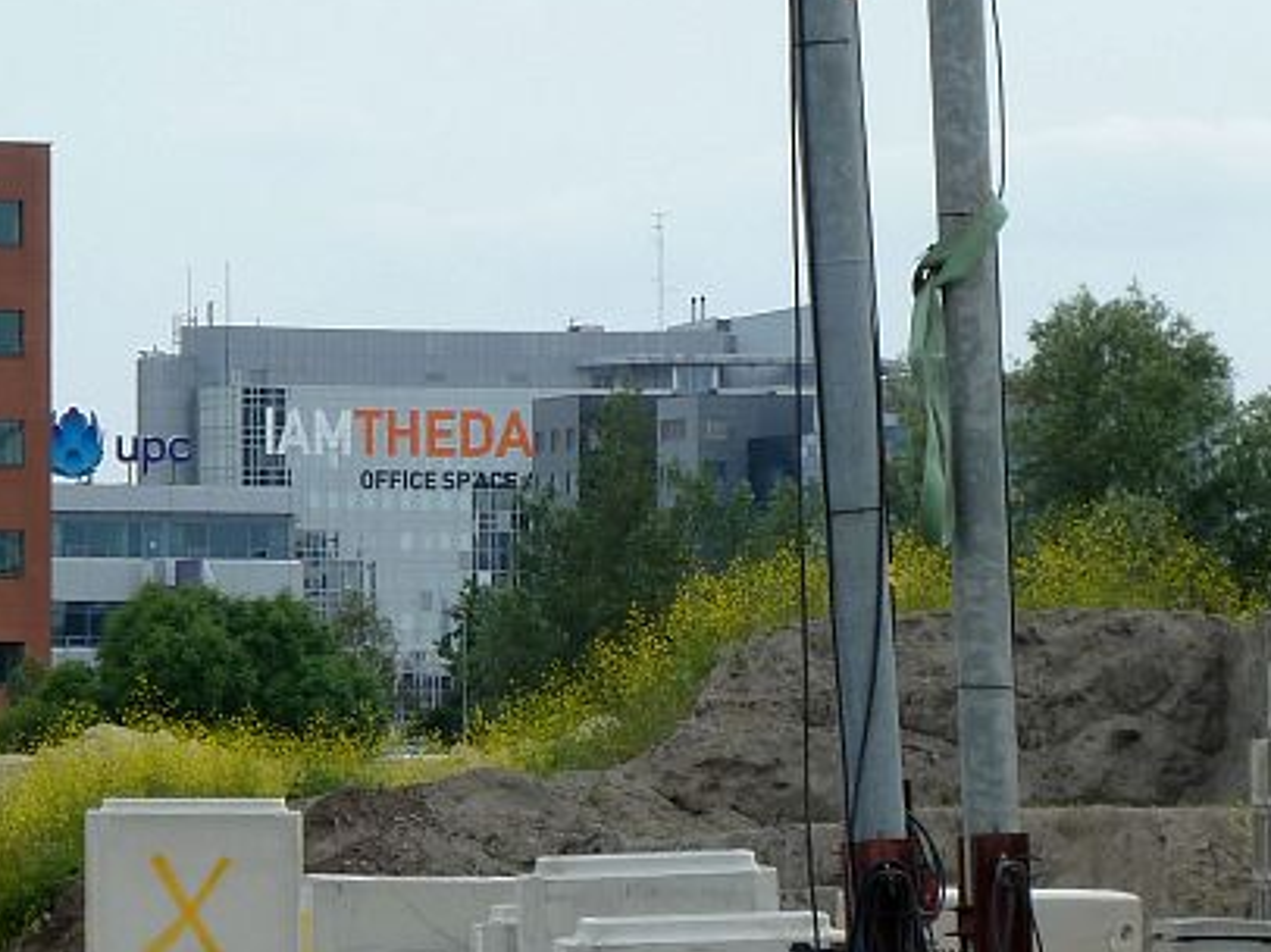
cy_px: 608
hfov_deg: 7.1
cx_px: 476
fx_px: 10275
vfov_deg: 5.3
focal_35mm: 280
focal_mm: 18.2
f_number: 4.4
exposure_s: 1/320
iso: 80
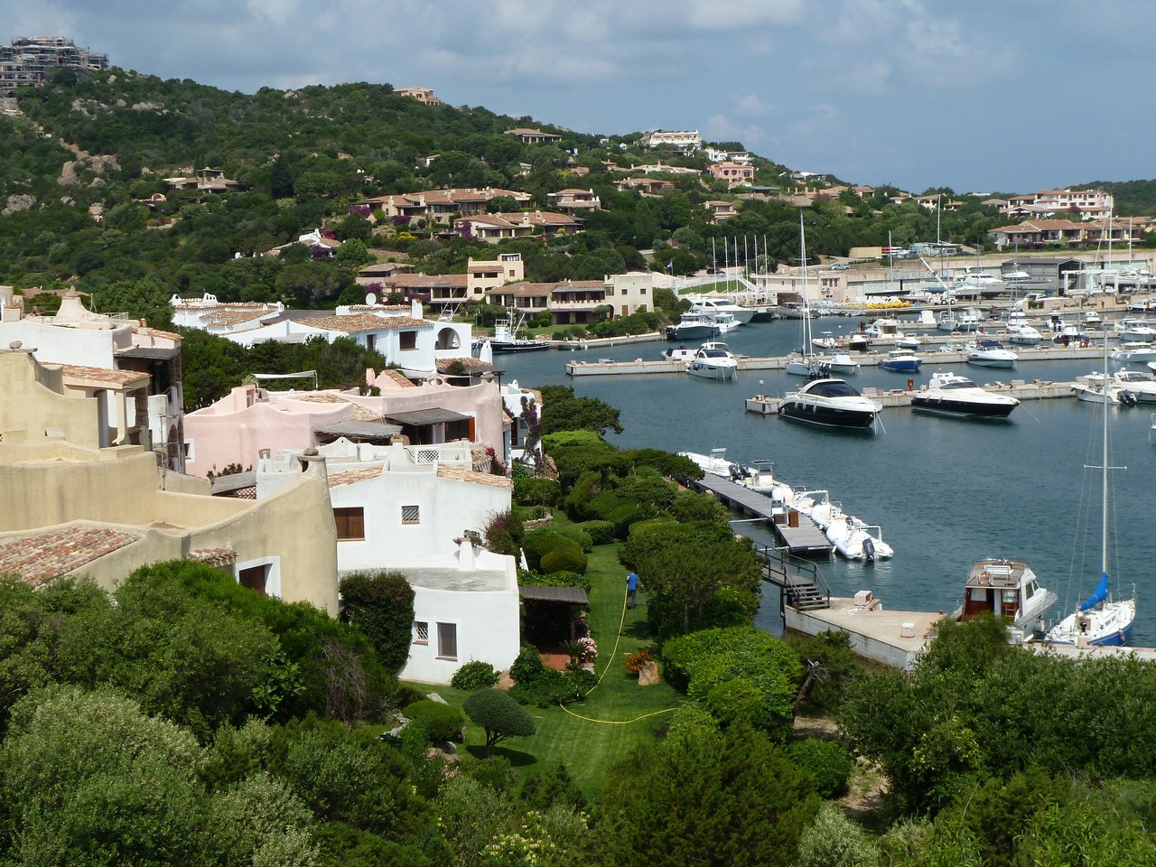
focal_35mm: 63
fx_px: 2104
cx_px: 578
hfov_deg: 30.7
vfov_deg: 23.3
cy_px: 434
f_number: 5.6
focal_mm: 10.3
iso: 80
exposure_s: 1/500
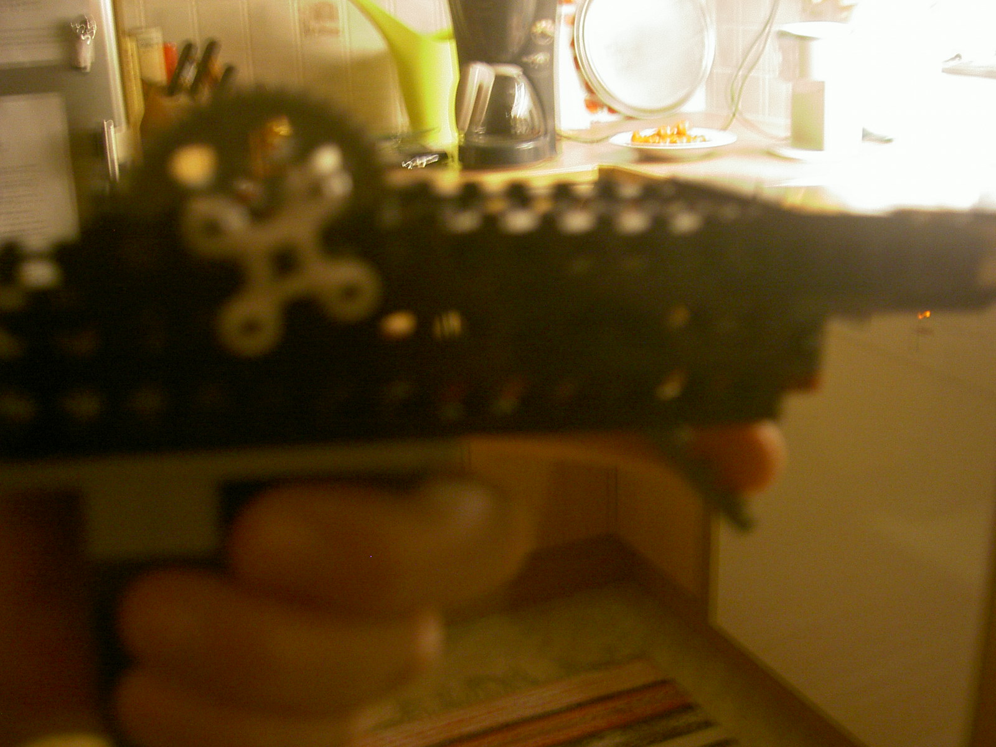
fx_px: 1122
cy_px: 374
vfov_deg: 36.8
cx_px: 498
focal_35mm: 39
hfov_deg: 47.9
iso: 100
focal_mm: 8
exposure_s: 1/8
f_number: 2.8
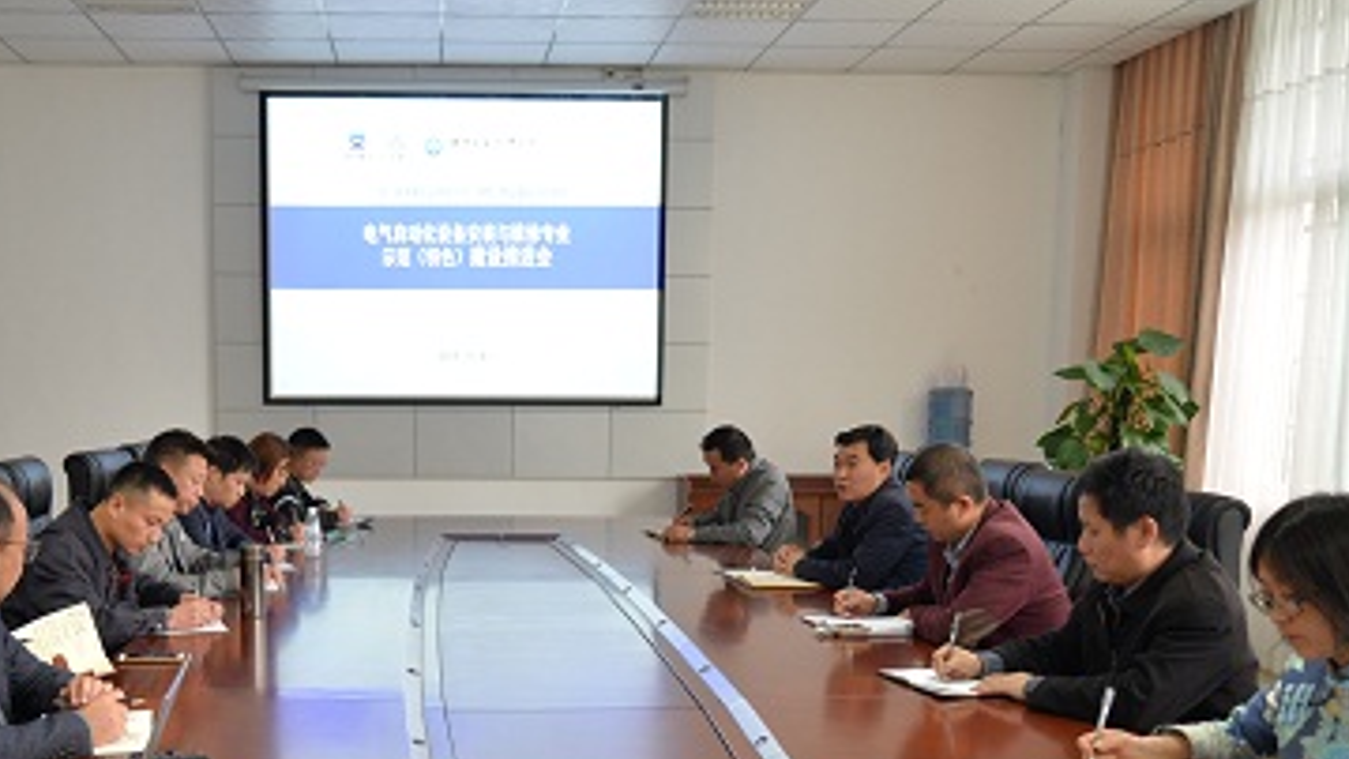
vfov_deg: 27.8
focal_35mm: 42
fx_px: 1502
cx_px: 470
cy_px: 605
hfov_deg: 47.7
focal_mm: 24
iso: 360
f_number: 3.5
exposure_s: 1/25
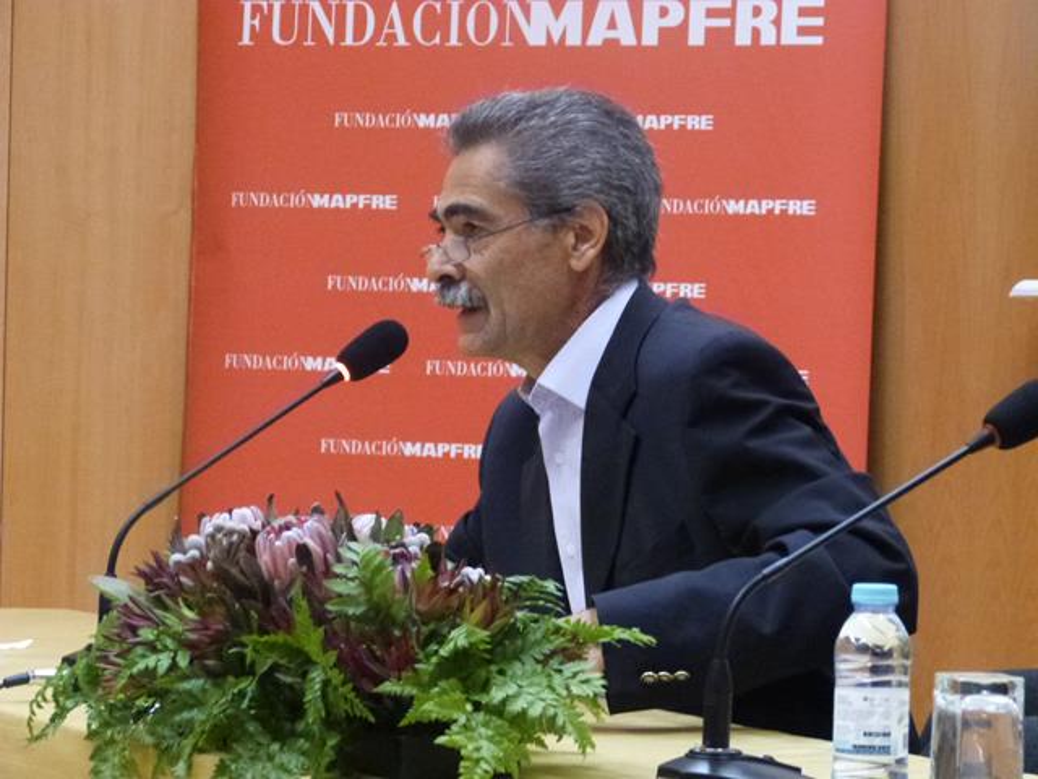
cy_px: 390
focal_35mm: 150
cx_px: 519
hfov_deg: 13.2
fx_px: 4498
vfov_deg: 9.9
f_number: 3.7
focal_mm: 26.8
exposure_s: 1/10
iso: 1000
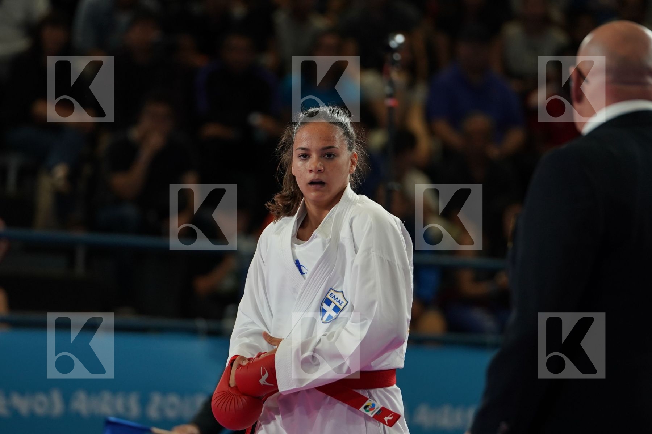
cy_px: 217
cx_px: 326
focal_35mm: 286
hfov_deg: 7.2
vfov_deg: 4.8
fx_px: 5179
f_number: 2.8
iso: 800
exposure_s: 1/1000
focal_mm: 191
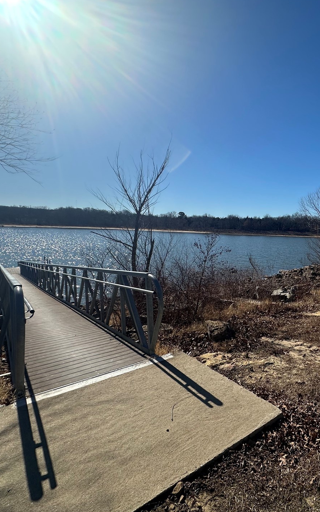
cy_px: 255
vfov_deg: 85.1
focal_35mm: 20
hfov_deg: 54.6
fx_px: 279
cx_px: 266
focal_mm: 2.22
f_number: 2.2
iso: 50
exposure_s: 1/5556
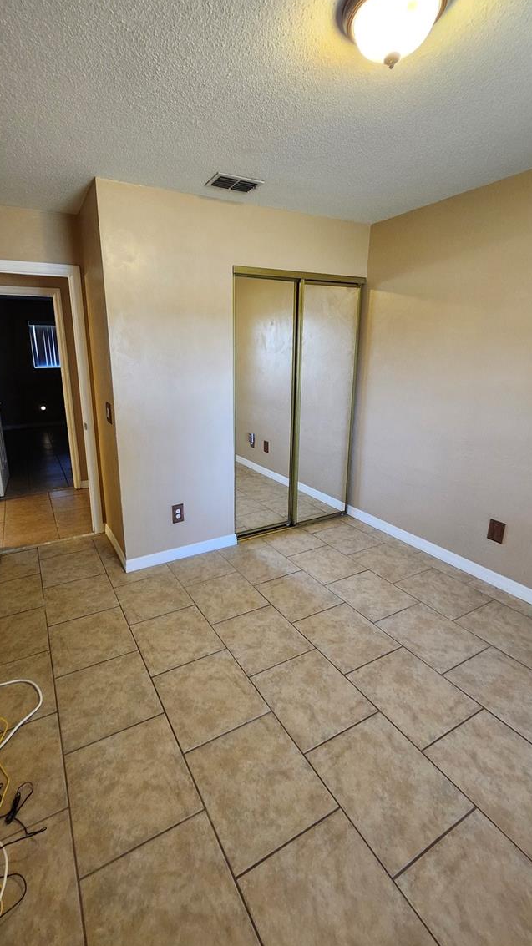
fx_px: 376
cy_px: 453
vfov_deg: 102.9
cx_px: 222
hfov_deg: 70.0
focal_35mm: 15
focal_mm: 1.74
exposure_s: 1/60
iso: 320
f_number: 2.2
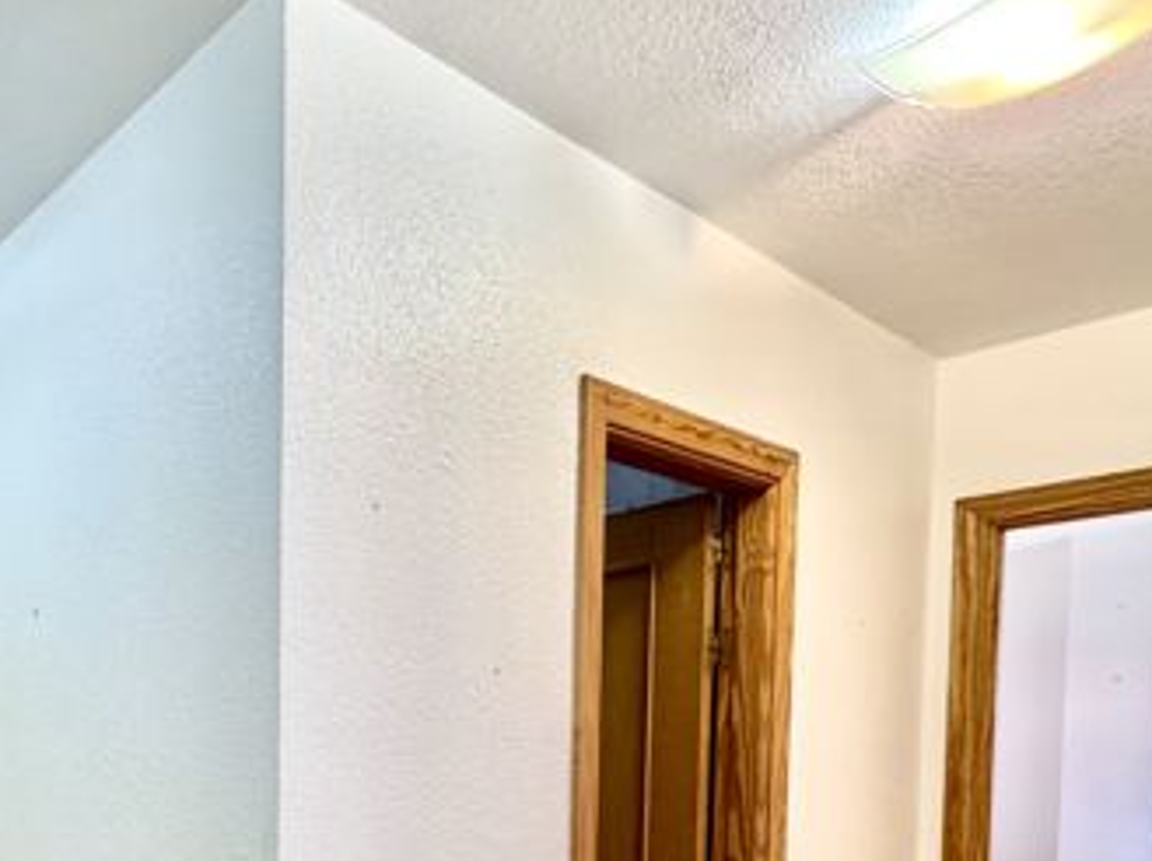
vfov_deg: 42.1
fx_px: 997
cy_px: 805
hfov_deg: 54.1
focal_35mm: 30
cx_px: 166
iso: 320
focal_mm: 2.22
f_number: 2.2
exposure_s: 1/100
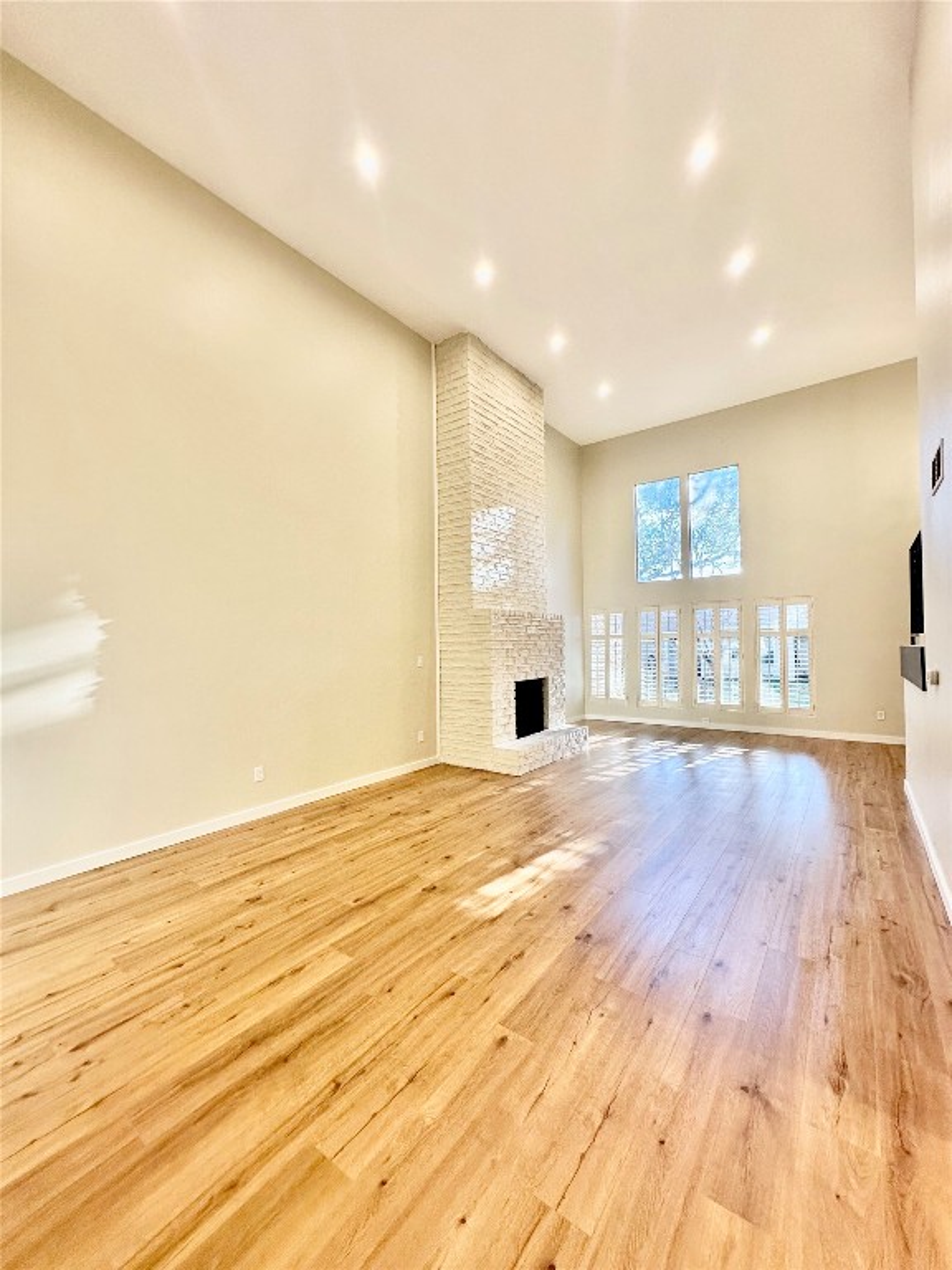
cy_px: 635
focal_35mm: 14
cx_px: 476
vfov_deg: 102.1
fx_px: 513
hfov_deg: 85.7
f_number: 2.2
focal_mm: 2.22
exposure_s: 1/120
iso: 160
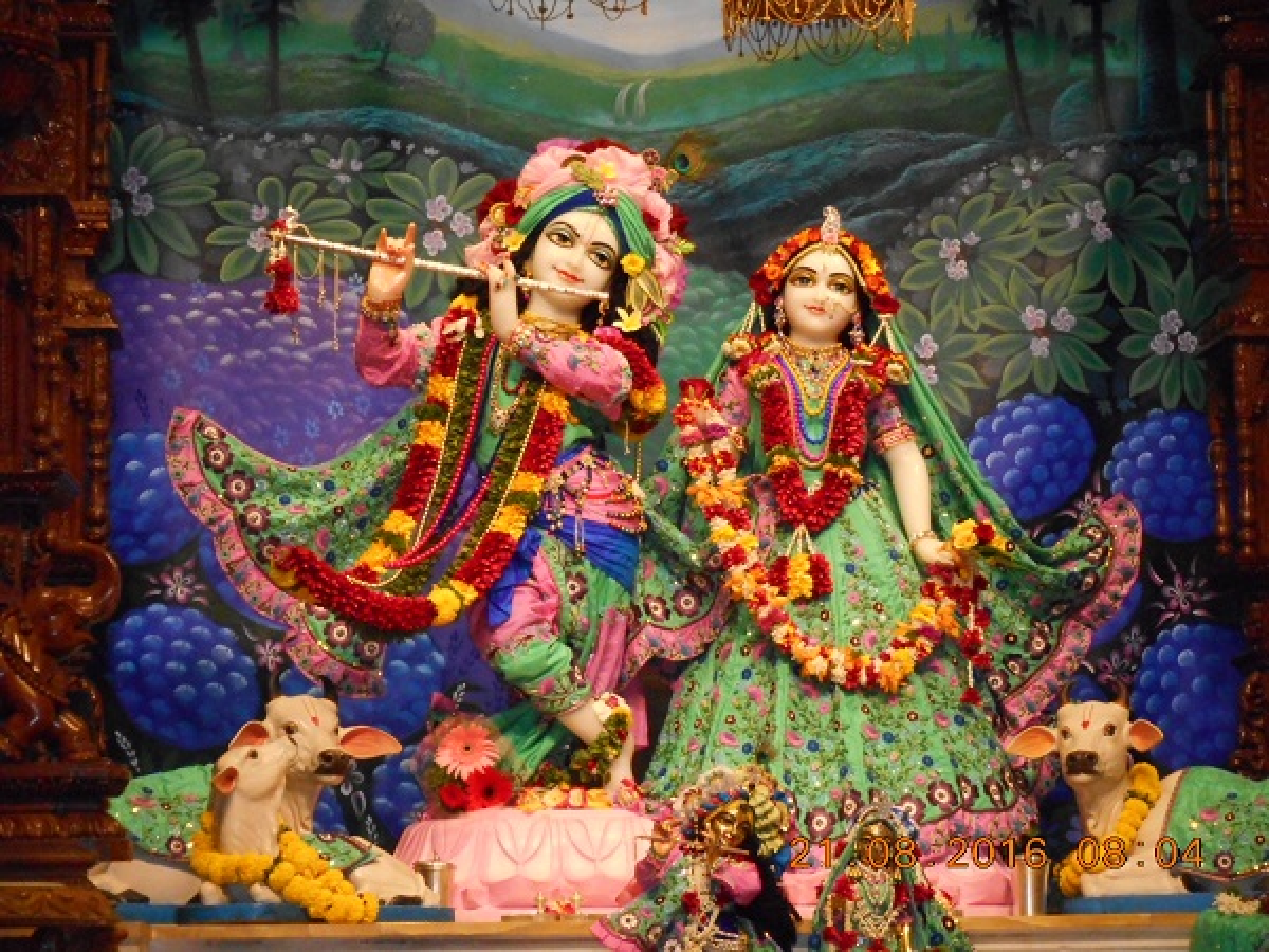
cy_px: 476
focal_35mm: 102
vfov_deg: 14.5
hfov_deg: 19.3
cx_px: 634
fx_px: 3739
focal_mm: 18.2
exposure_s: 1/60
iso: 900
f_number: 5.8
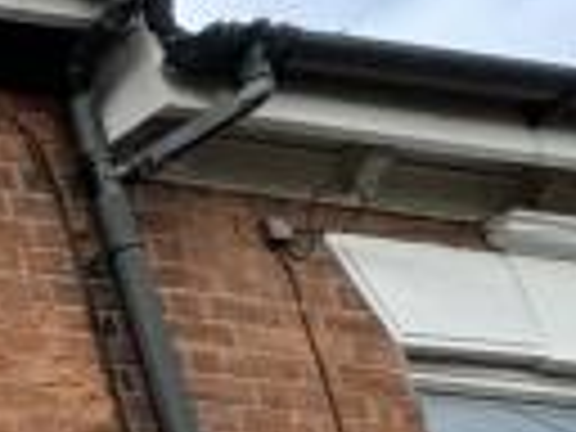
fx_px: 1864
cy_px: 1116
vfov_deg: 10.8
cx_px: -1638
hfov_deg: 8.6
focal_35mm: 112
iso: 40
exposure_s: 1/578
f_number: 2.2
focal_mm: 2.22
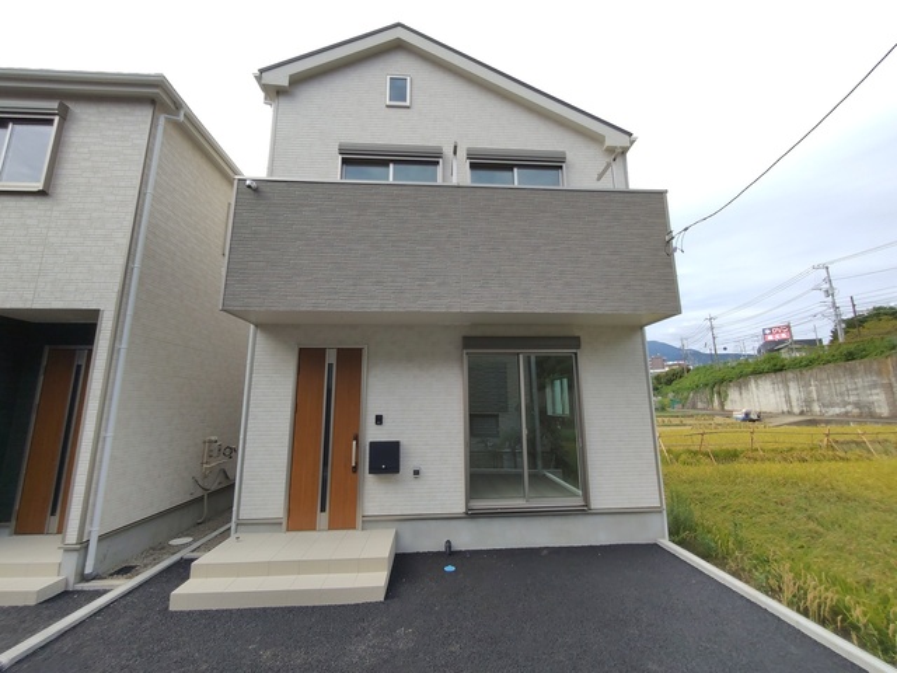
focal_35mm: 15
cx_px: 448
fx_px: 389
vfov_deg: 81.7
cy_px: 336
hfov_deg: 98.2
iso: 50
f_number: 2.4
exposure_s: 1/612
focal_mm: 1.6
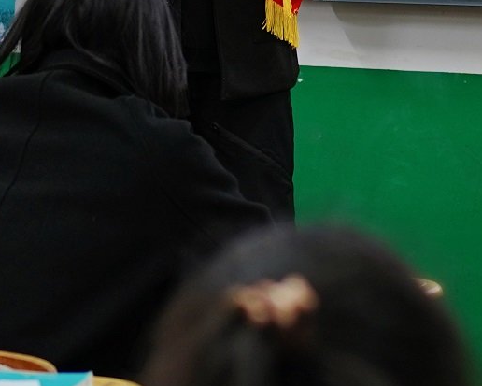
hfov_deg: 10.3
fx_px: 2654
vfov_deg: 8.2
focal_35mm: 186
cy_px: -43
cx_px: 488
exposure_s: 1/100
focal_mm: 35
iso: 250
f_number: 1.8
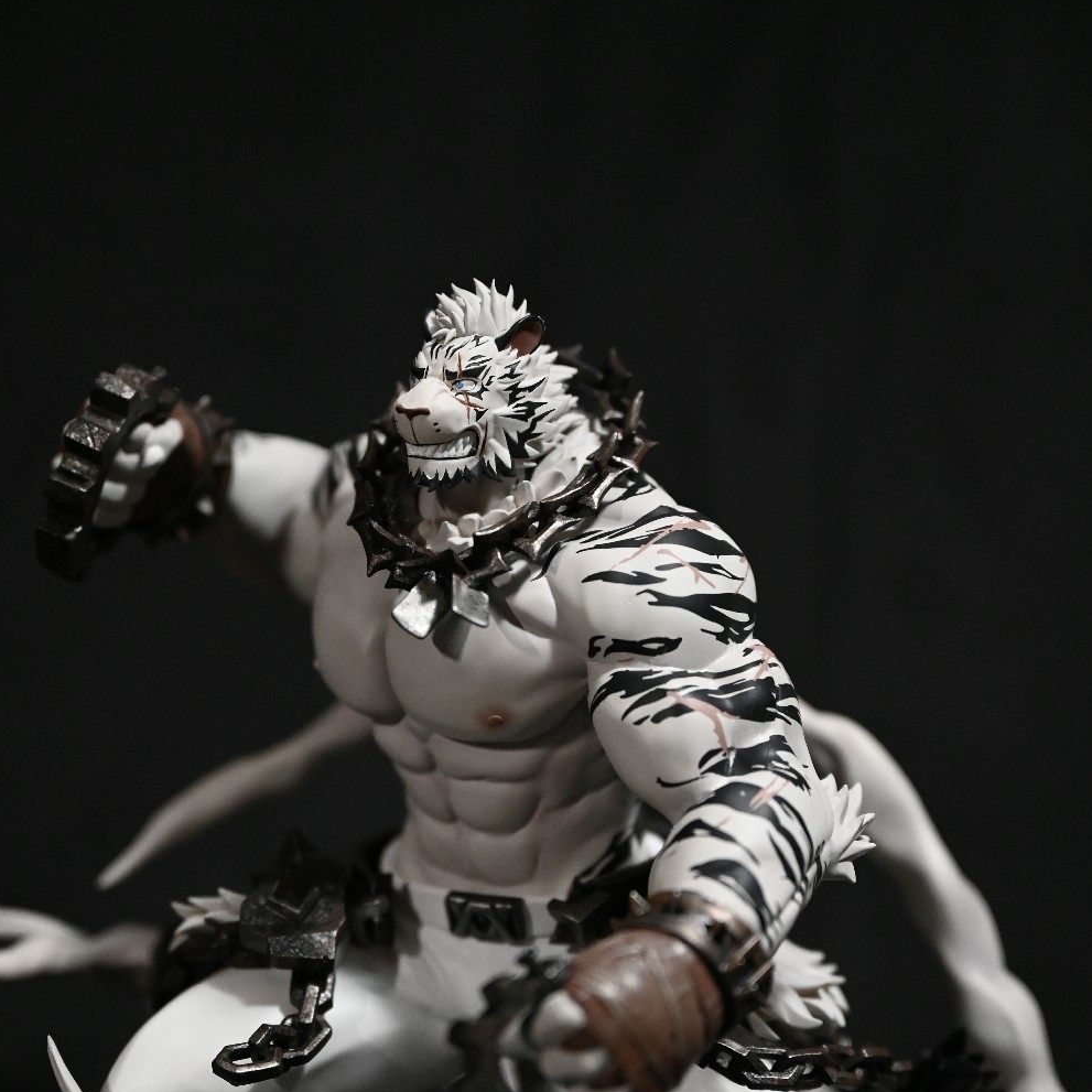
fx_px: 3212
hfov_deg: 19.3
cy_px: 743
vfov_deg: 19.2
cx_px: 544
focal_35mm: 90
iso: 4500
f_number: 2.8
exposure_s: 1/80
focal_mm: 70
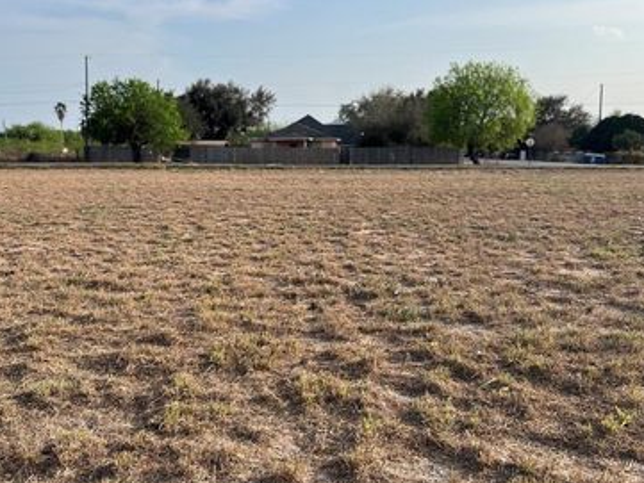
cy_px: 217
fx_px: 670
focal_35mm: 36
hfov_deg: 51.3
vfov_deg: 39.6
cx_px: 296
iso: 50
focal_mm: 5.7
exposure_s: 1/3968
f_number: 1.5
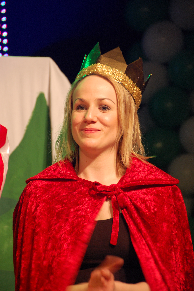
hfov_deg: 5.9
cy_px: 146
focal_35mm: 232
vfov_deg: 8.9
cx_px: 97
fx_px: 1883
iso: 800
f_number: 6
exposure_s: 1/50
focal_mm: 155
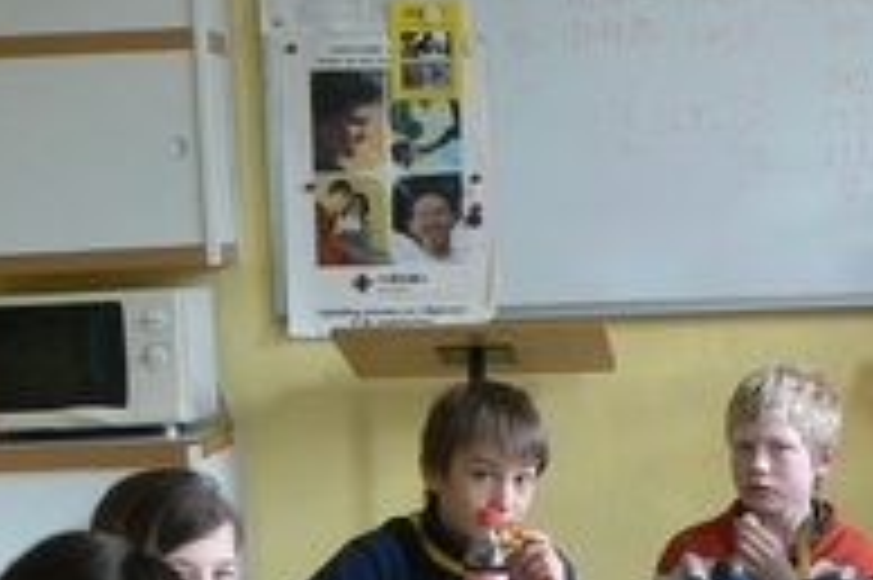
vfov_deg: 11.4
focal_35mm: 116
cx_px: 864
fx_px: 2811
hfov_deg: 17.3
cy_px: 818
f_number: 2.8
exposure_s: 1/30
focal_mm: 6
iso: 200
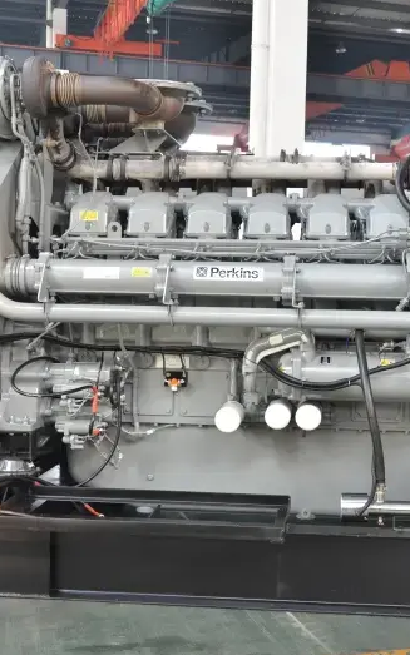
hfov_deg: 23.1
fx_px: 1001
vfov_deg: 36.3
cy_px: 328
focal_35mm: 56
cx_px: 241
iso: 160
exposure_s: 1/8
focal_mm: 24
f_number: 3.8
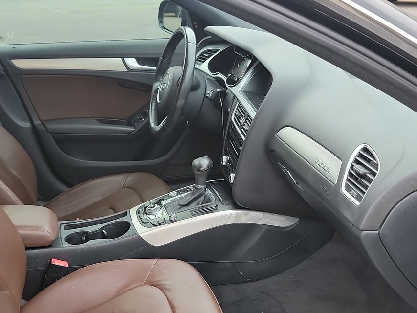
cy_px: 220
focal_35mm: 45
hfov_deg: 42.1
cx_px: 211
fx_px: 542
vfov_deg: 31.8
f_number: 1.8
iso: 75
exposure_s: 1/59
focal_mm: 6.7
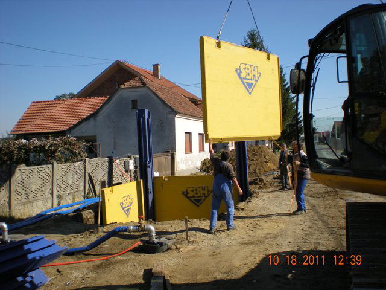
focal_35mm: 38
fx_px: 424
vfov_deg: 37.7
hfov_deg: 49.0
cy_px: 145
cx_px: 193
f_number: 4.6
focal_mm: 6.3
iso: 64
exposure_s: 1/466
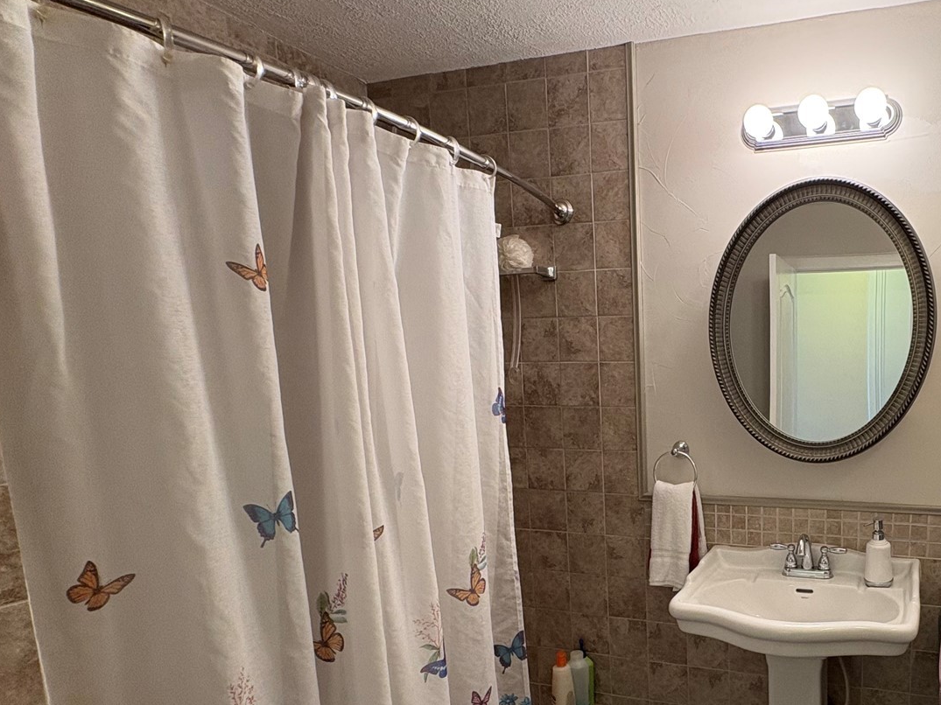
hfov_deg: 64.0
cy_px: 471
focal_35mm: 25
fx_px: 680
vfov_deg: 53.8
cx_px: 737
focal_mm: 2.22
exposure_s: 1/60
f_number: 2.2
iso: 200
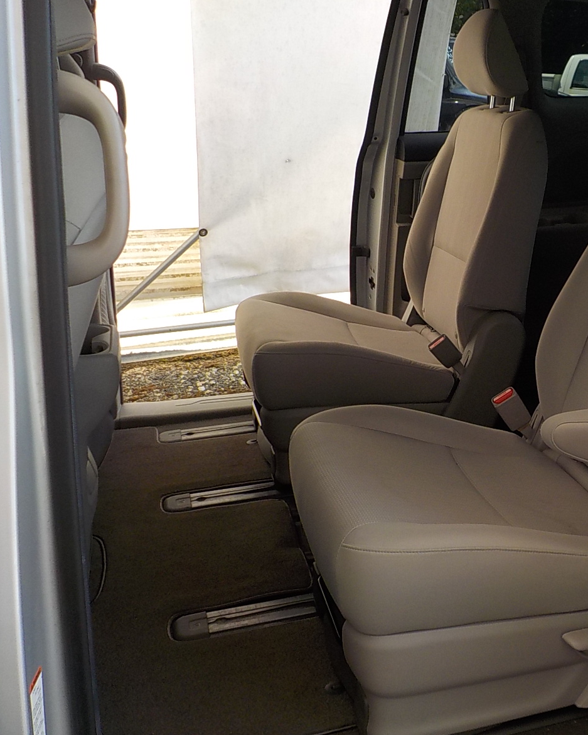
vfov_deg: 45.8
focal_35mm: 40
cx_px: 449
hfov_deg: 36.4
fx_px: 870
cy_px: 361
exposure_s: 1/160
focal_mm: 4.1
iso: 125
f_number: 3.3
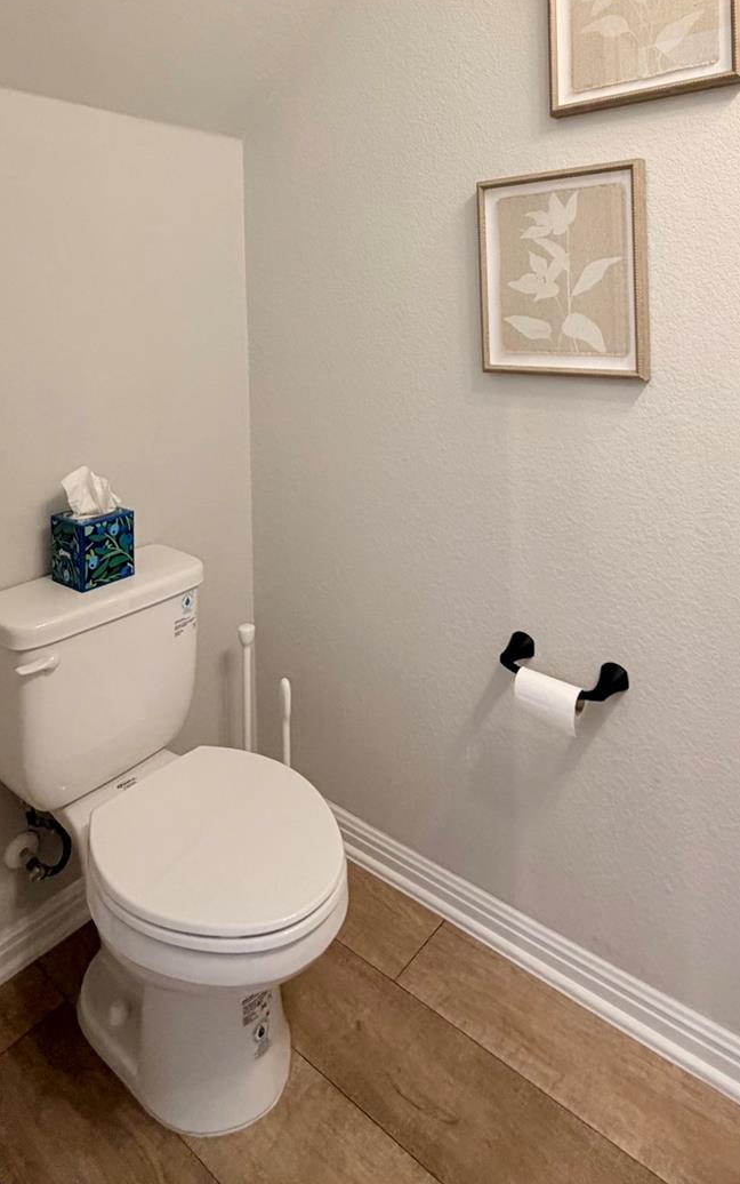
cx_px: 419
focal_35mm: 22
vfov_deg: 74.7
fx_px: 709
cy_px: 315
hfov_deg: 54.9
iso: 200
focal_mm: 2.22
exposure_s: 1/120
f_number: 2.2
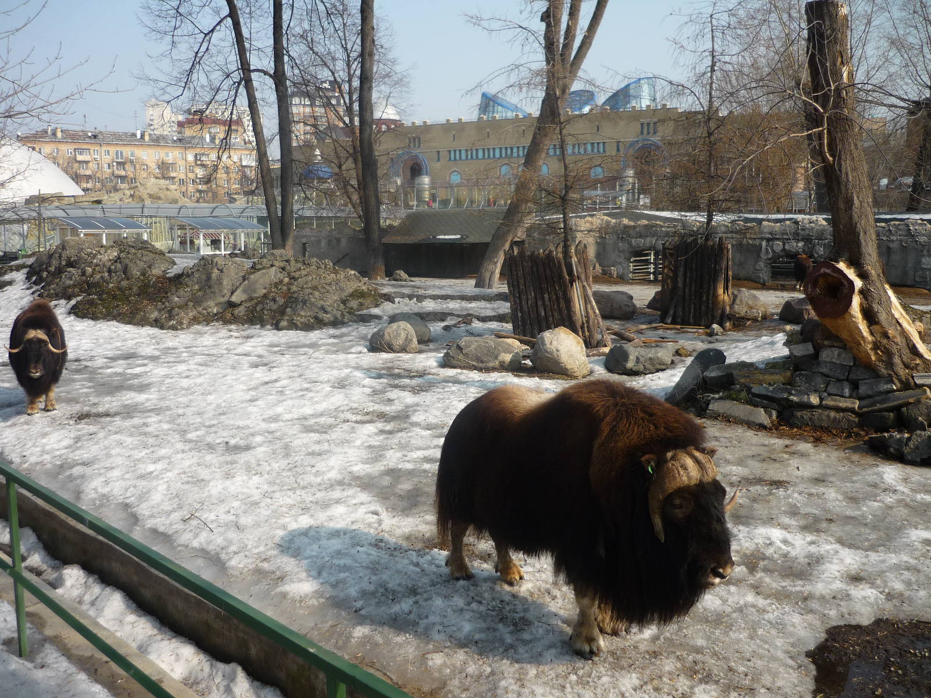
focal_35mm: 33
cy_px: 349
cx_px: 466
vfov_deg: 42.9
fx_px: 888
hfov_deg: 55.4
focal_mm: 5.5
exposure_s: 1/1000
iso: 100
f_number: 2.8
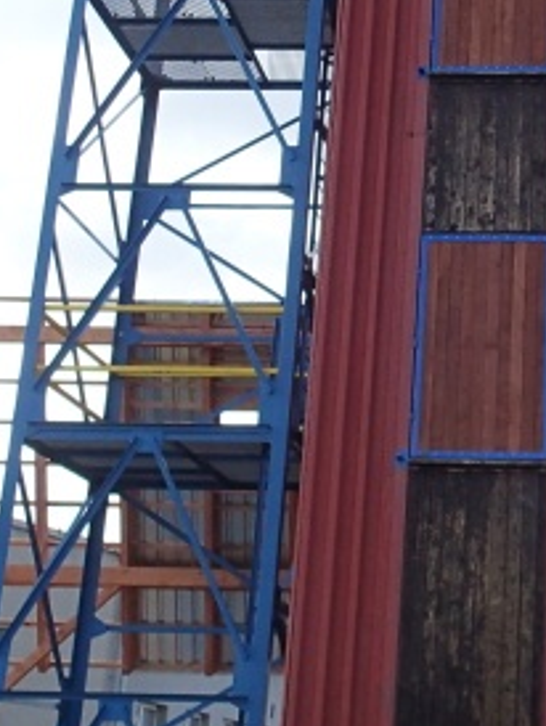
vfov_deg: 27.5
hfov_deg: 20.5
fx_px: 1470
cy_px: 204
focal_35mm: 70
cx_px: 527
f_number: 2.8
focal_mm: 4.5
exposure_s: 1/1250
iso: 200
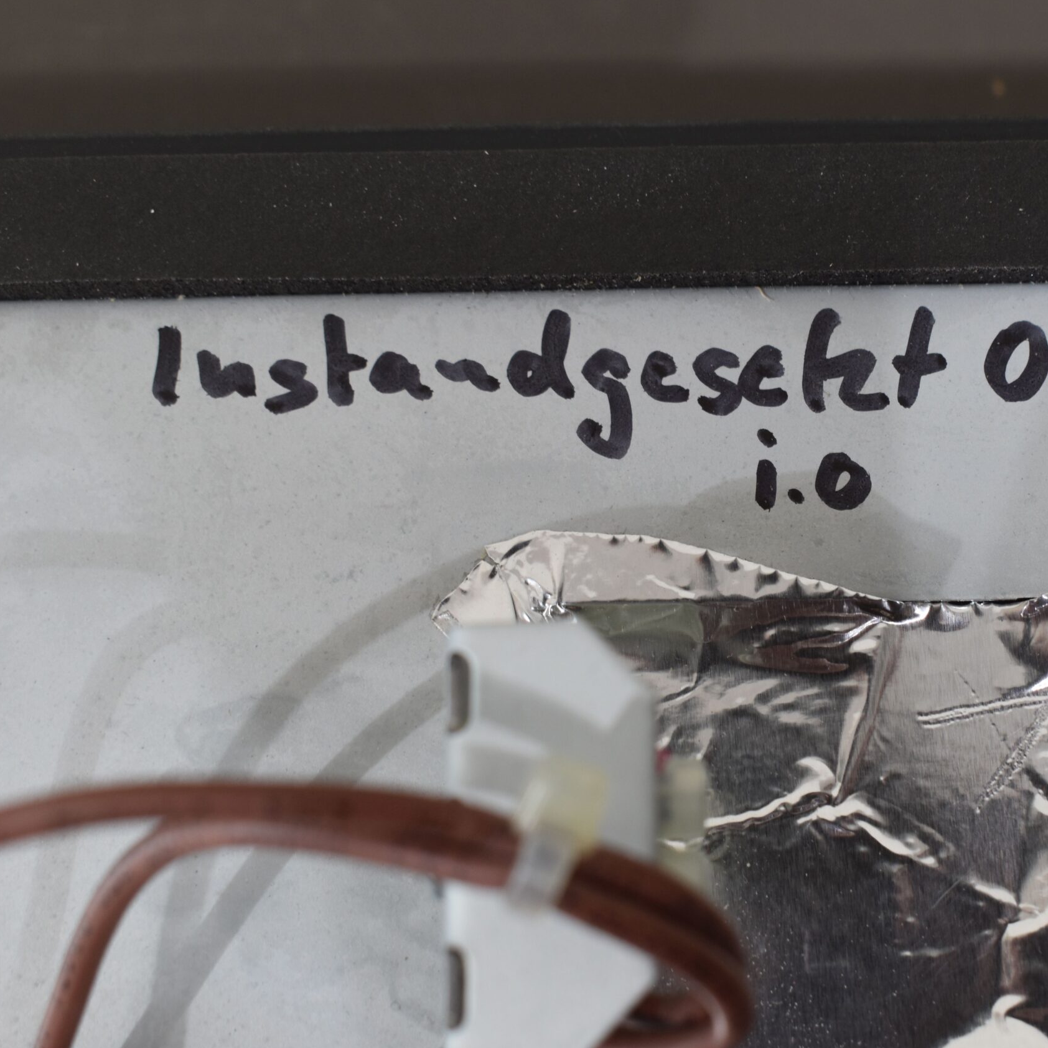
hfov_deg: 27.3
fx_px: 2124
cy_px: 525
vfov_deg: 27.7
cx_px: 790
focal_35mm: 62
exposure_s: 1/60
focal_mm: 32
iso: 400
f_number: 7.1
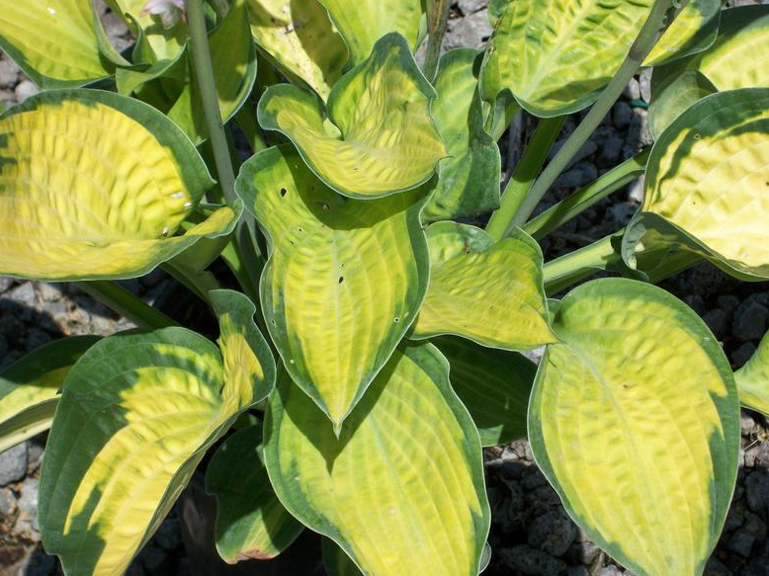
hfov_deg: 18.2
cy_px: 290
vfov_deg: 13.7
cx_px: 393
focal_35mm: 108
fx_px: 2398
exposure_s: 1/400
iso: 80
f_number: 5.7
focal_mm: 18.8
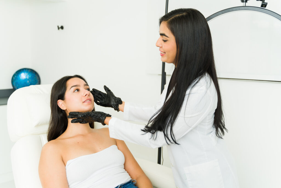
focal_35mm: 36
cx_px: 140
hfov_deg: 53.1
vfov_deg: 36.9
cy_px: 94
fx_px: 281
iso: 200
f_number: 2.8
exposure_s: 1/160
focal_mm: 36
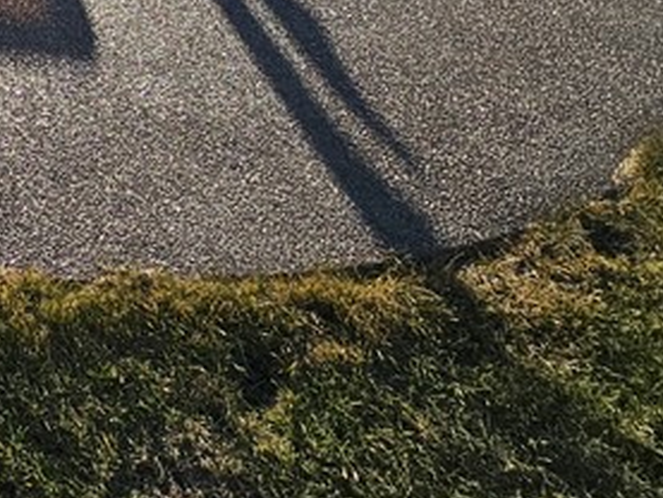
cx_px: -280
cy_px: -400
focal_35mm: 48
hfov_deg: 28.8
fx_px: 920
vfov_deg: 20.8
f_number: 2.2
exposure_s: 1/2921
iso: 50
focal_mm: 2.2
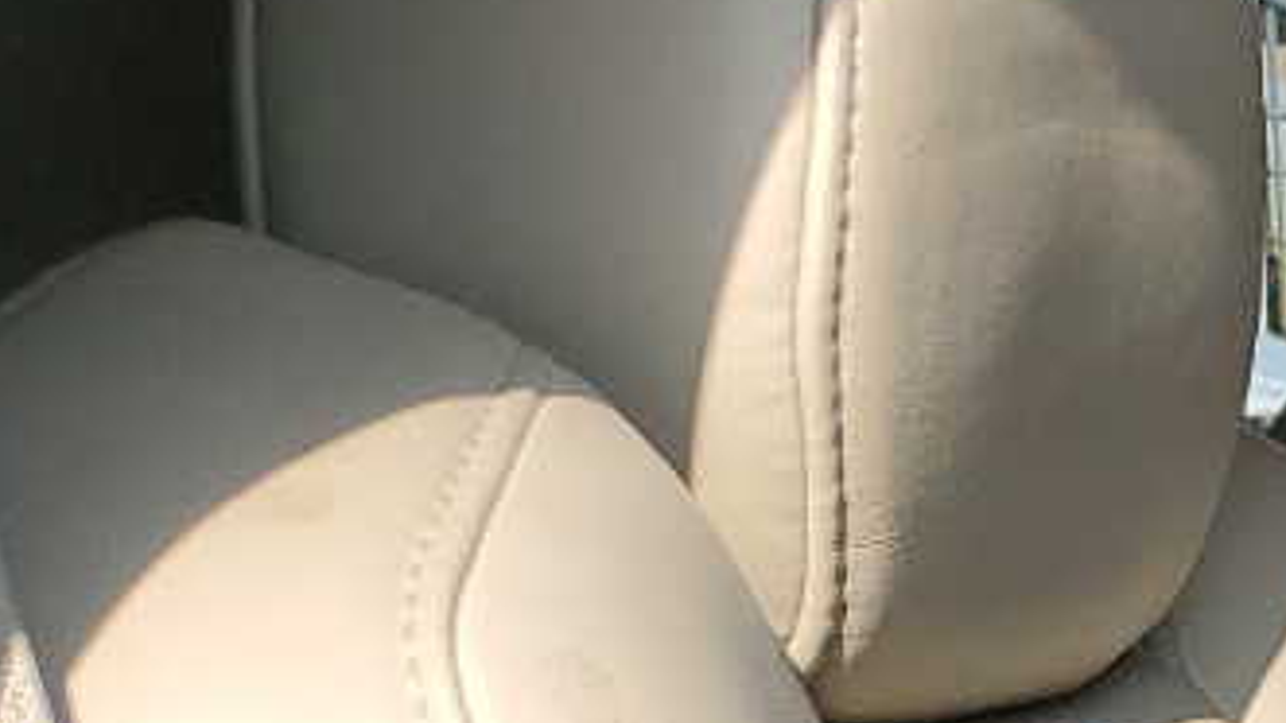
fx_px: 4671
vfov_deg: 7.7
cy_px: 2181
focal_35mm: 137
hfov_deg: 12.4
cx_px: 3069
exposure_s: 1/833
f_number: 1.5
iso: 50
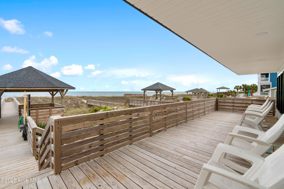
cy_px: 94
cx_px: 142
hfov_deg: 100.4
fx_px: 118
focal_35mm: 15
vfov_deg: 77.3
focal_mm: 10
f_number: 5.6
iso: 100
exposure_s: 1/125
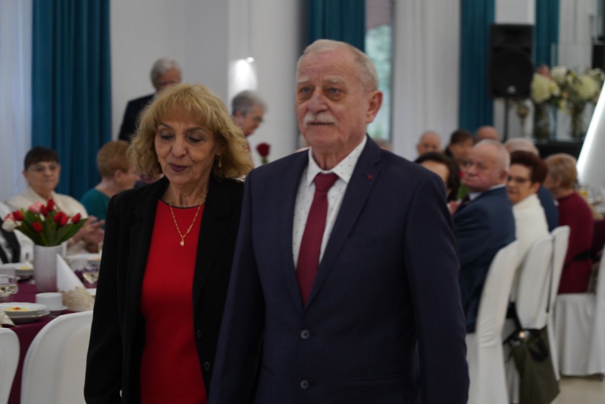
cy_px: 202
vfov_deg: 13.6
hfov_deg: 20.2
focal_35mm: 101
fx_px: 1697
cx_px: 302
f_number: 4
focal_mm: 101
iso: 1250
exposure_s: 1/125
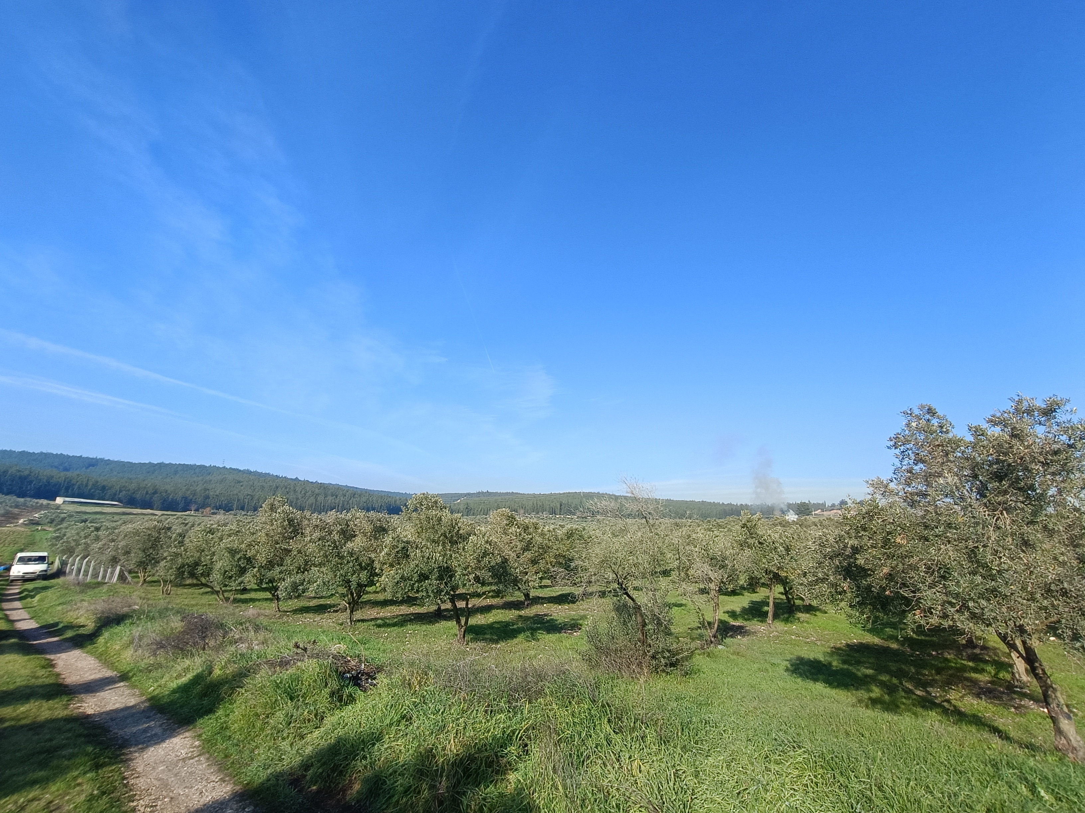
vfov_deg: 78.1
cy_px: 406
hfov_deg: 94.5
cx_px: 542
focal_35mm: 16
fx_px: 502
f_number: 2.2
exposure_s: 1/971
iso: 64
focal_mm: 2.78
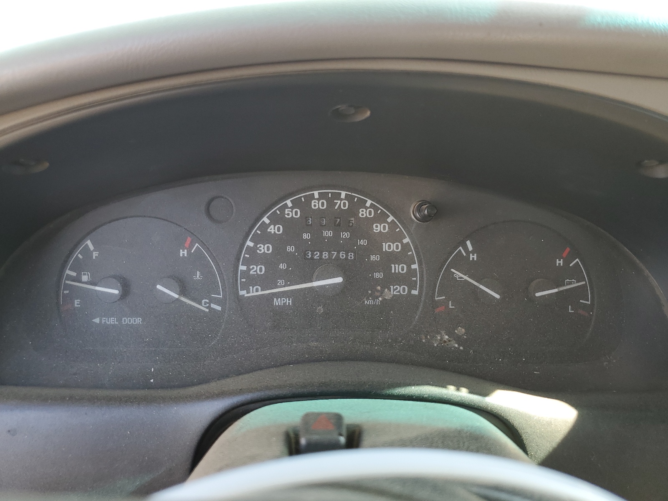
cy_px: 250
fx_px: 502
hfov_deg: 67.3
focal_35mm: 26
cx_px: 334
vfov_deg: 53.1
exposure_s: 1/120
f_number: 1.5
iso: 51
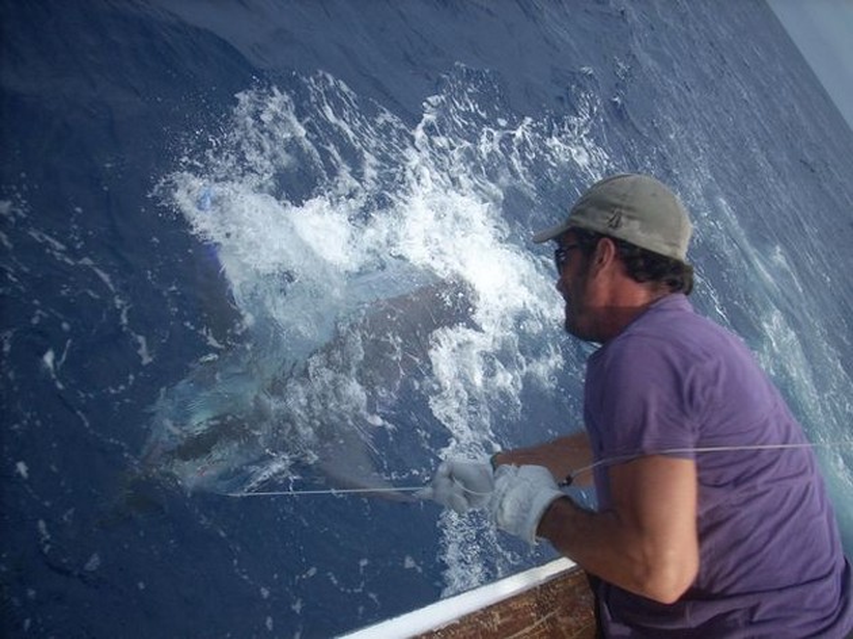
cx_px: 426
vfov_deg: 38.6
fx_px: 911
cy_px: 320
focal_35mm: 37
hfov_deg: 50.2
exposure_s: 1/229
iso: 64
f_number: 5.6
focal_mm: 6.2
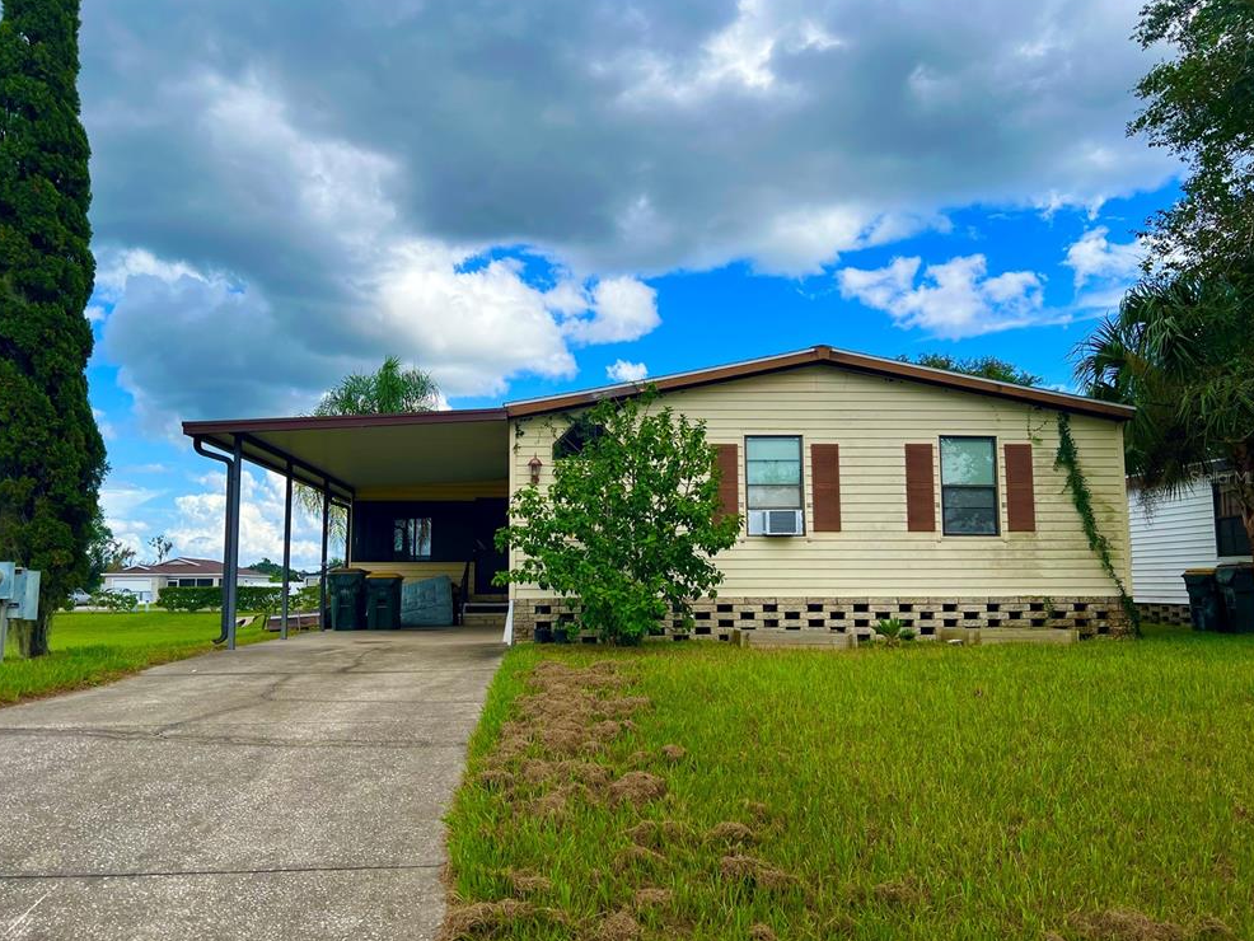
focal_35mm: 27
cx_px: 616
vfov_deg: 51.4
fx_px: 978
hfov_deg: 65.3
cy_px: 477
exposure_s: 1/3704
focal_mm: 5.7
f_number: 1.5
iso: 50
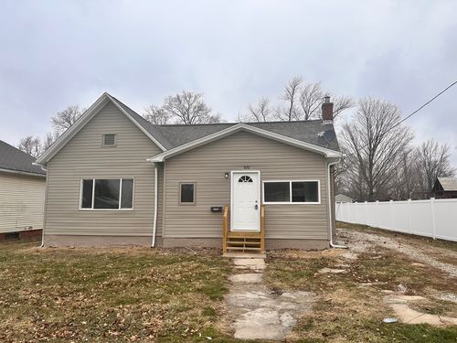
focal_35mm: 24
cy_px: 172
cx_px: 228
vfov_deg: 56.8
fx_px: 317
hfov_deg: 71.6
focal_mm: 6.86
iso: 80
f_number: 1.78
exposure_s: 1/1517
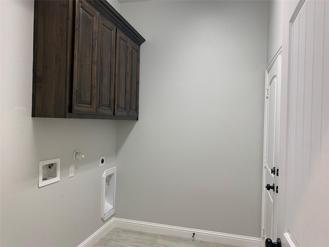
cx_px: 164
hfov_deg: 67.3
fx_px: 247
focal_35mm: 26
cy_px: 124
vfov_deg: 53.1
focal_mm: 4.25
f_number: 1.8
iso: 80
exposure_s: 1/60
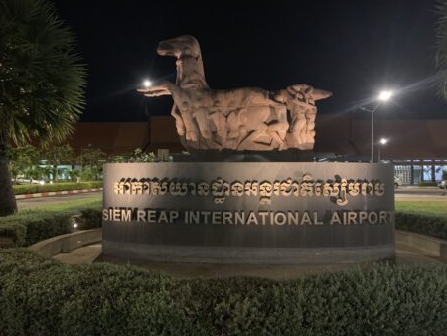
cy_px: 175
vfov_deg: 49.8
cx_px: 230
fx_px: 362
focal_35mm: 28
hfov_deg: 63.4
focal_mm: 4.25
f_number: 1.8
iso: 800
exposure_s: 1/17
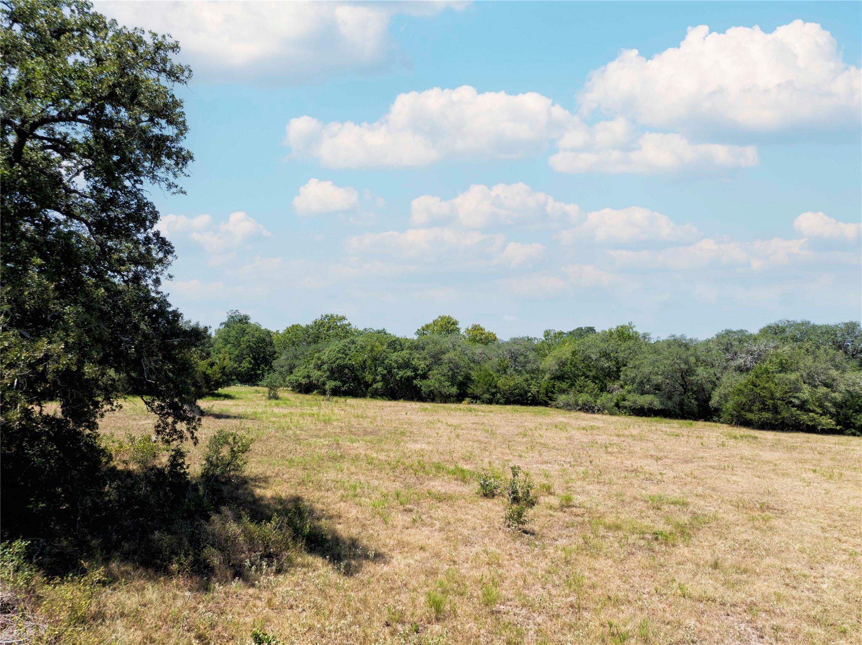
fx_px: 597
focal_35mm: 24
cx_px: 431
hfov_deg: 71.6
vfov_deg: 56.8
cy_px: 322
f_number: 2.8
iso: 100
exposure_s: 1/1250
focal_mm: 12.29
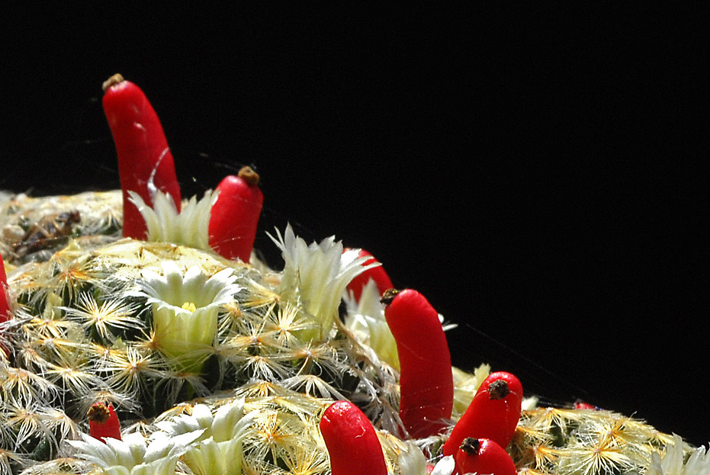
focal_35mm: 232
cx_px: -149
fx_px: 4580
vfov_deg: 5.9
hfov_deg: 8.8
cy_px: 398
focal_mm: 60
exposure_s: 1/160
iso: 200
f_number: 32
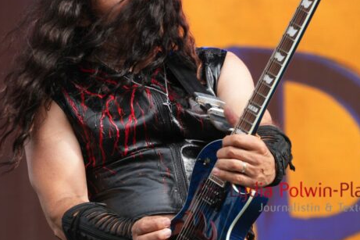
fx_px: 3149
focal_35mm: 315
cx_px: 158
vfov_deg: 4.4
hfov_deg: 6.5
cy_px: 56
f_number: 5.6
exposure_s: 1/200
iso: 160
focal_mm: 126
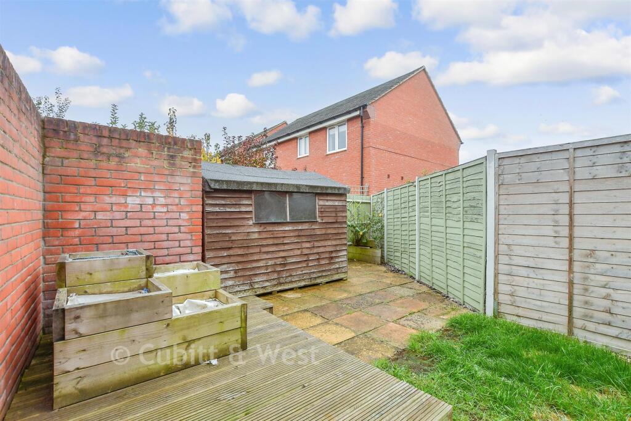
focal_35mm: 15
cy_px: 210
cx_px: 316
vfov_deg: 77.3
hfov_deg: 100.4
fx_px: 263
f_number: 8
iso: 160
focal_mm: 10
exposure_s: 1/80
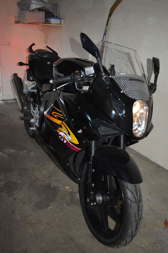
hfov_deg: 43.6
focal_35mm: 30
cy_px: 126
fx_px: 210
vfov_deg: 61.9
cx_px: 84
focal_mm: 20
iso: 1800
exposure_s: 1/60
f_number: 3.5
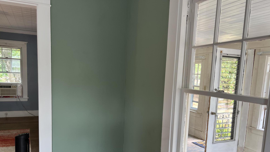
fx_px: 208
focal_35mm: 29
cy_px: 103
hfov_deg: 66.1
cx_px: 133
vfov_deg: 39.6
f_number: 1.5
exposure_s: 1/121
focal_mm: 5.7
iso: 64
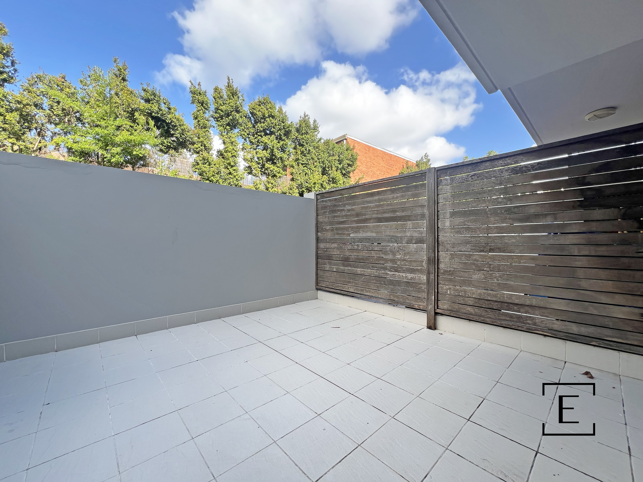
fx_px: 241
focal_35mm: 13
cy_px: 241
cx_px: 322
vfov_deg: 89.9
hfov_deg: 106.2
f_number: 1.8
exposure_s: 1/318
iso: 32
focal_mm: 1.57
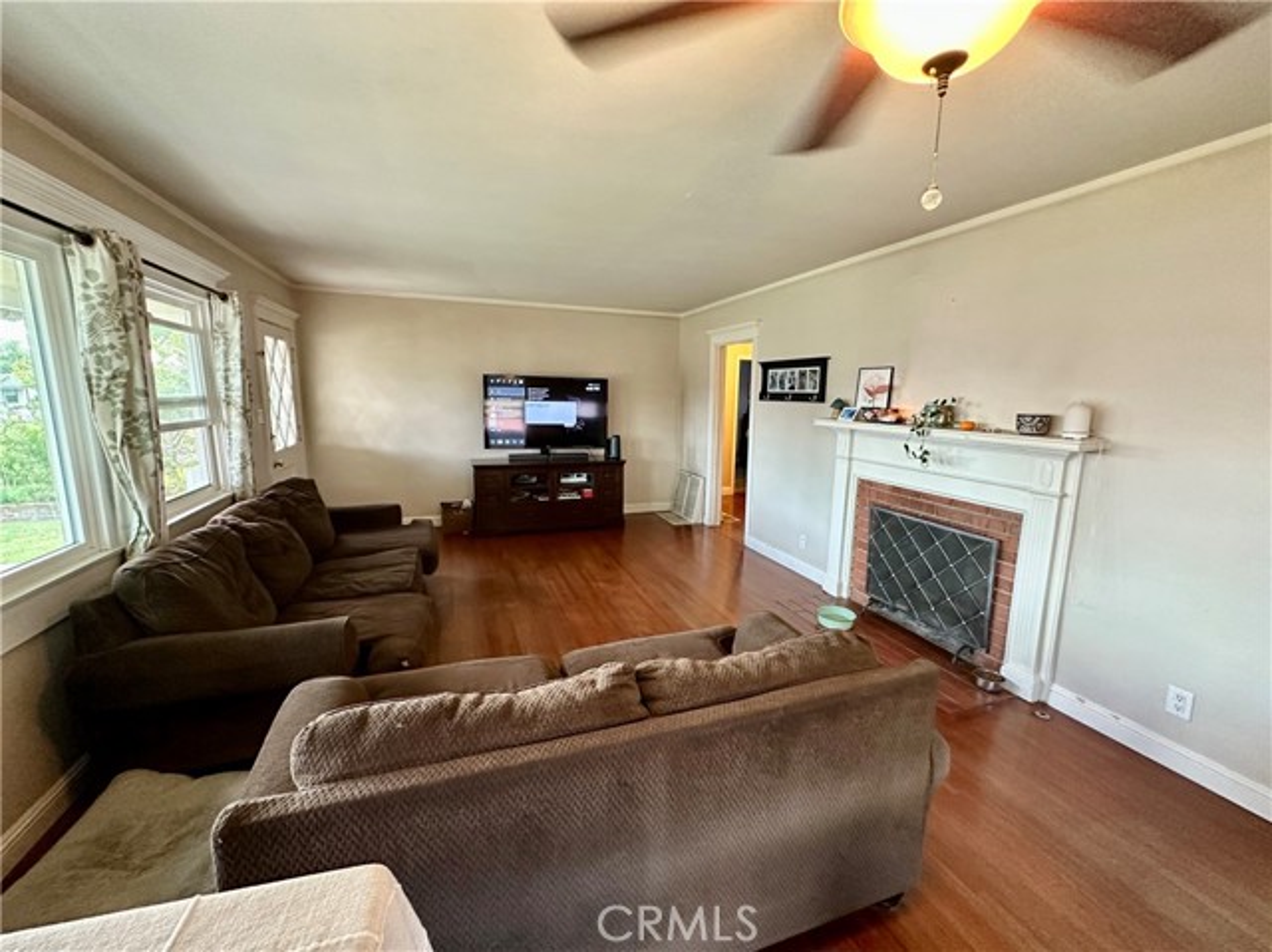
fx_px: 514
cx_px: 636
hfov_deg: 102.1
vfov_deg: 85.6
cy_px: 476
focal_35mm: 14
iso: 500
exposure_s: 1/60
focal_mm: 2.22
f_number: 2.2
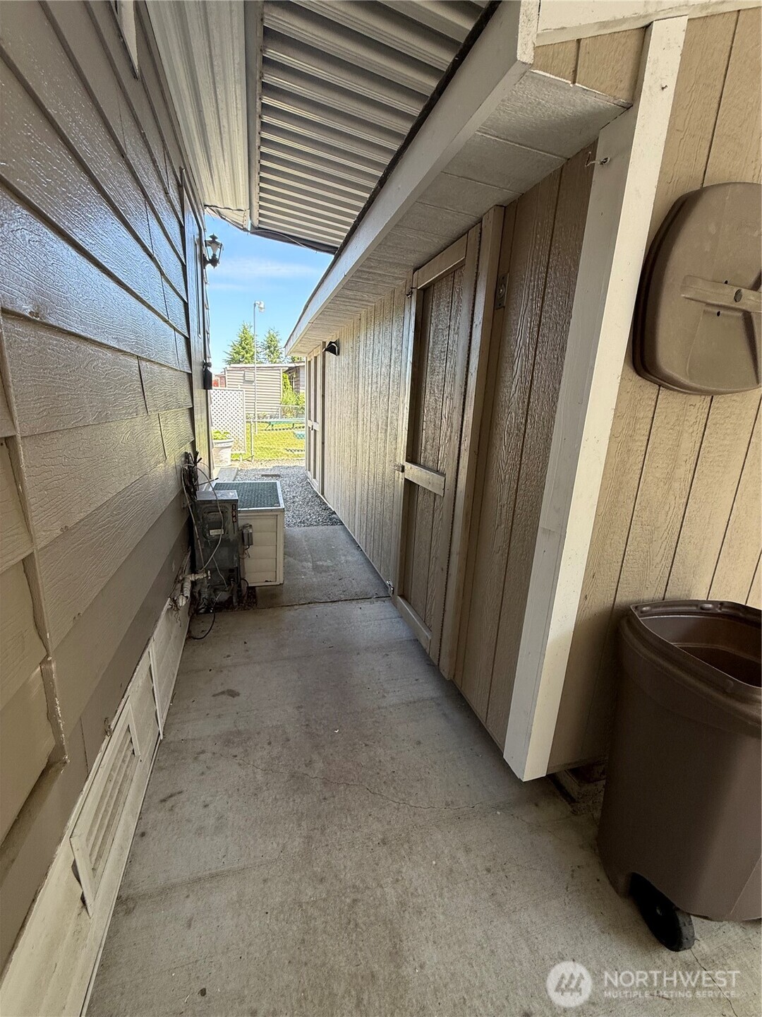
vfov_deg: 102.1
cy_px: 508
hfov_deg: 85.7
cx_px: 381
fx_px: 411
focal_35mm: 14
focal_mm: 2.22
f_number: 2.2
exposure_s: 1/144
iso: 64
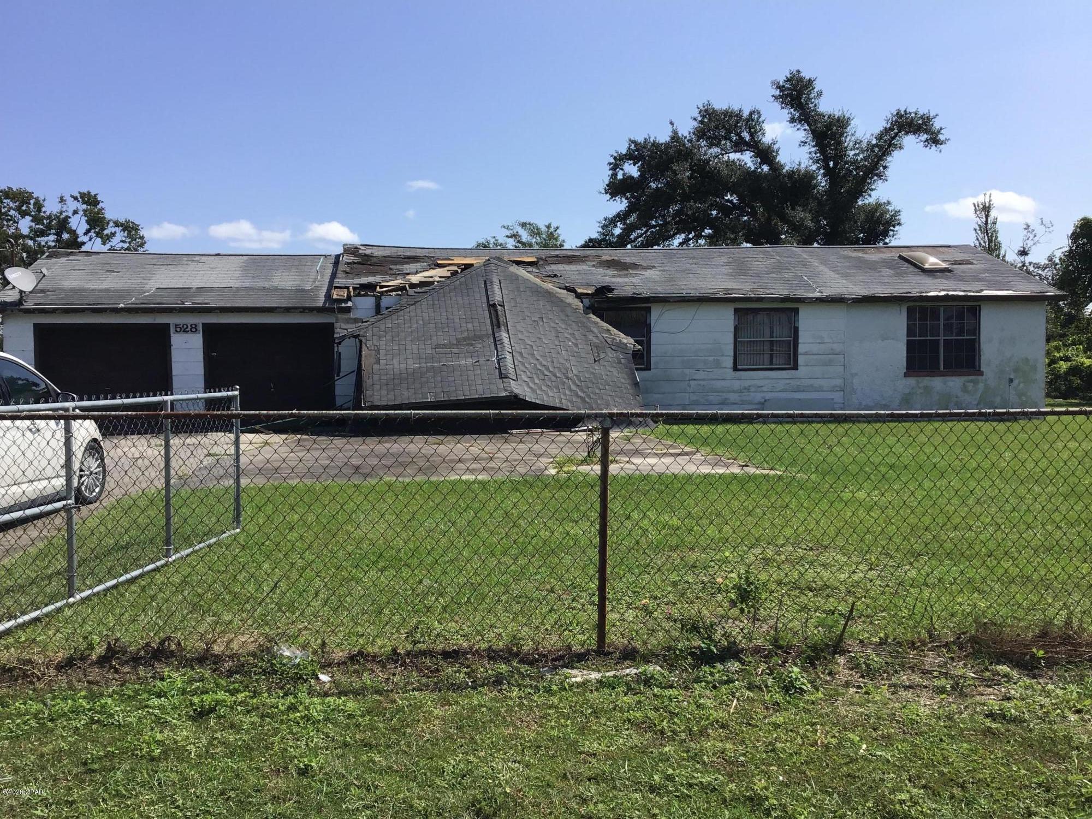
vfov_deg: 45.4
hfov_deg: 58.4
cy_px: 410
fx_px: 978
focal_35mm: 31
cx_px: 546
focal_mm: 3.3
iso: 25
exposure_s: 1/1567
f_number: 2.4
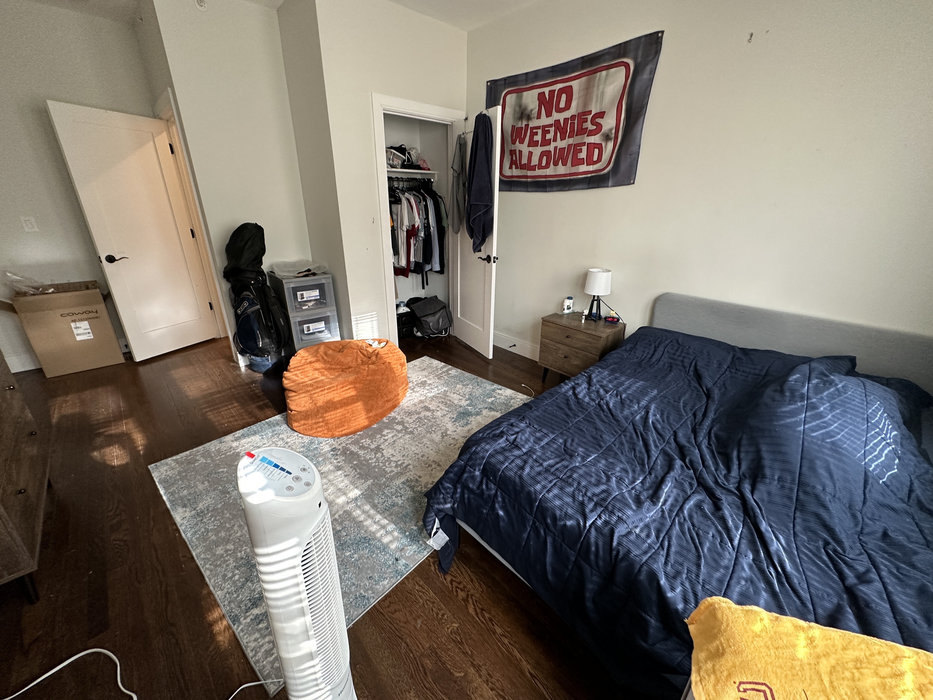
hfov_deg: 102.1
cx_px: 466
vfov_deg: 85.7
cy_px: 350
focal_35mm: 14
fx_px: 377
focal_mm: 2.22
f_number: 2.2
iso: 160
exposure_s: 1/60
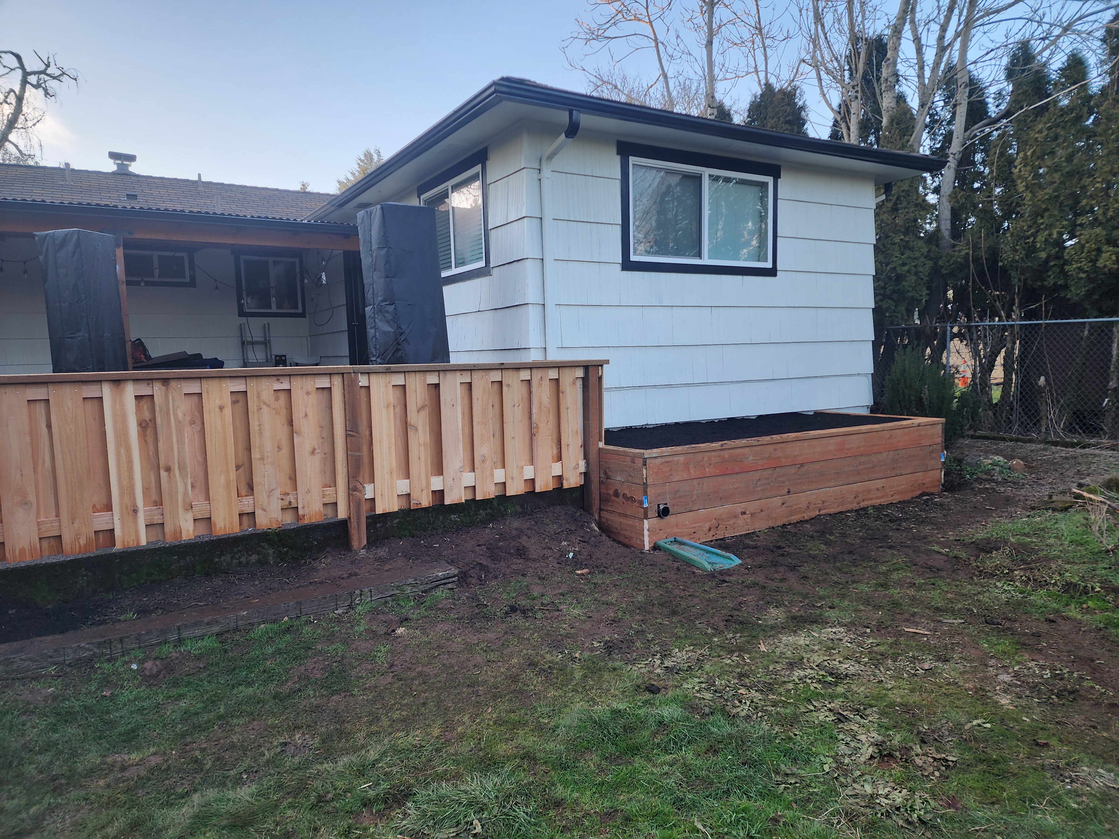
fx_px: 744
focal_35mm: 23
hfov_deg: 73.9
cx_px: 560
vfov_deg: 58.9
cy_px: 420
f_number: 1.8
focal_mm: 6.4
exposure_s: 1/180
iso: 50
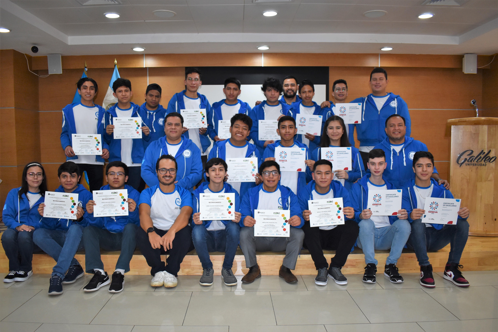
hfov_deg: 67.4
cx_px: 249
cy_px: 166
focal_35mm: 27
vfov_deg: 47.9
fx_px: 373
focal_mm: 18
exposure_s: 1/160
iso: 800
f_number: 3.5
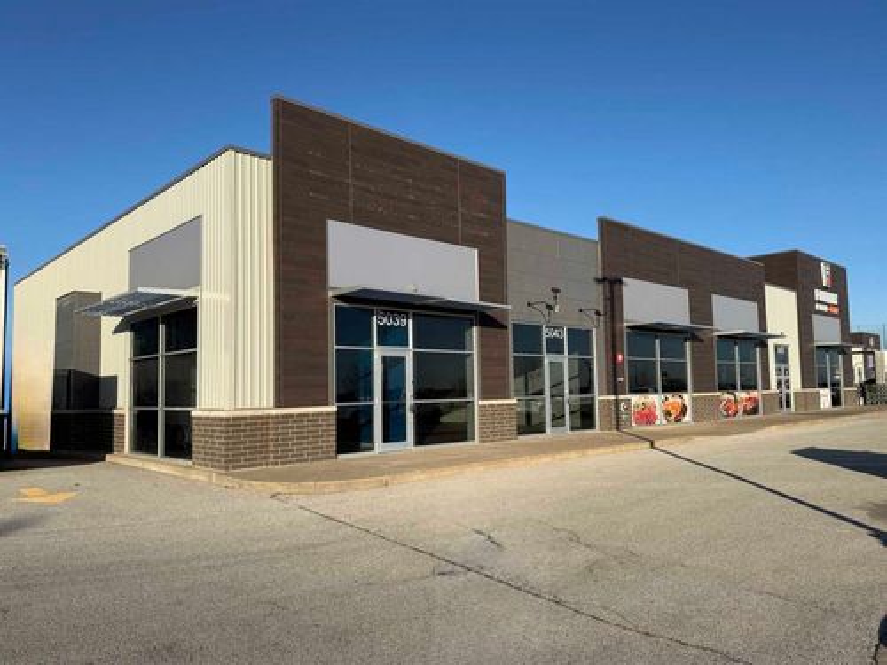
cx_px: 444
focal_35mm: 24
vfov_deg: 56.8
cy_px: 332
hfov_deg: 71.6
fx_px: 615
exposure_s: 1/4405
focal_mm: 6.76
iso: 80
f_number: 1.78
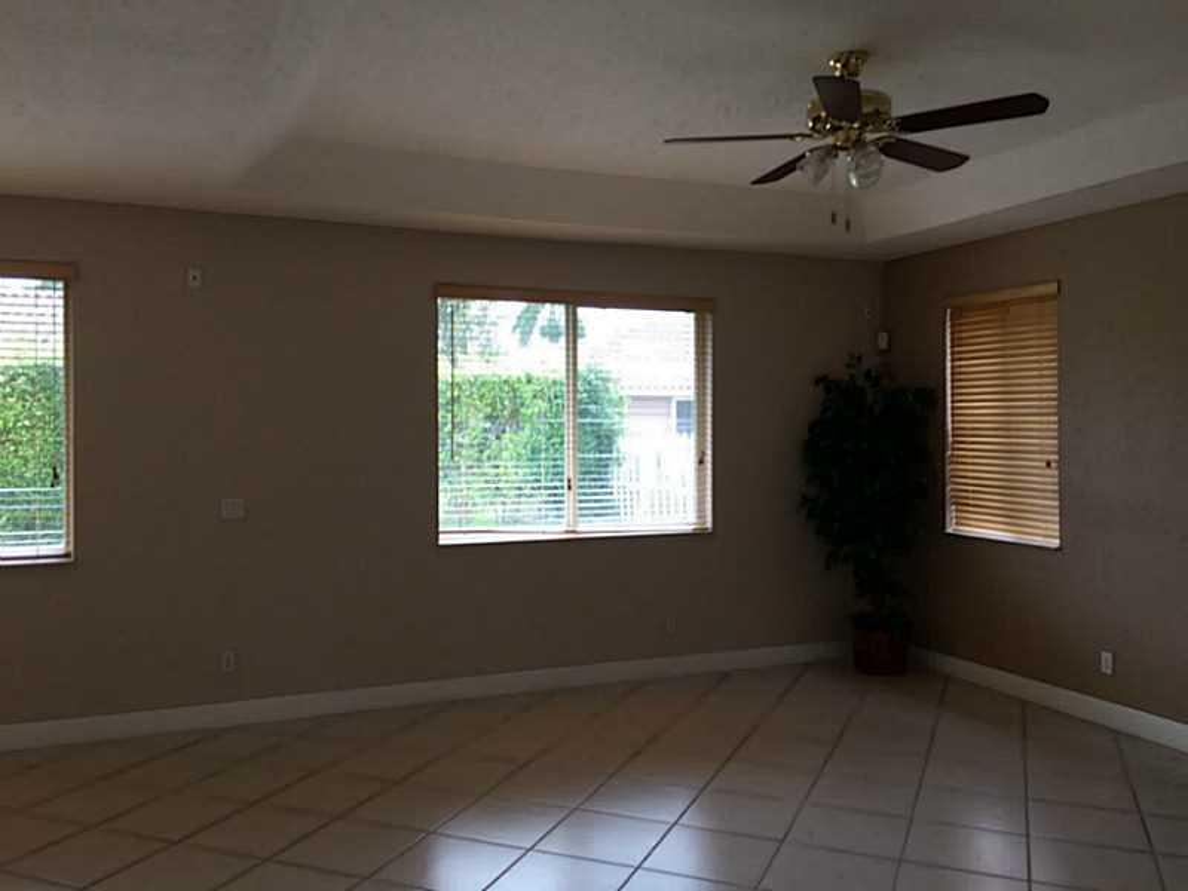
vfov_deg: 48.2
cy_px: 446
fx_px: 995
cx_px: 594
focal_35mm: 29
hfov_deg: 61.7
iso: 32
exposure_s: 1/60
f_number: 2.2
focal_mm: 4.15
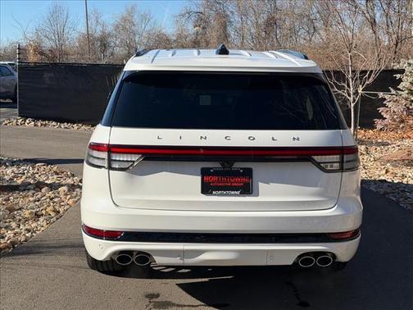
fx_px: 573
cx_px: 206
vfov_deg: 30.3
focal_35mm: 48
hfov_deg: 39.7
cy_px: 155
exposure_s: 1/4587
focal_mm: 6.76
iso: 64
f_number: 1.78
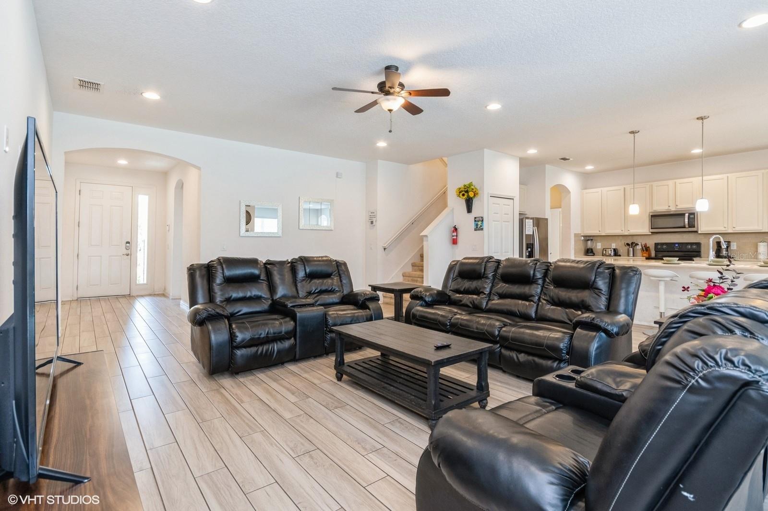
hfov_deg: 90.0
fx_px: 384
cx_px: 384
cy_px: 256
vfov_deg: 67.3
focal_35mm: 18
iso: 400
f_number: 9
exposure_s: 1/8
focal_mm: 12
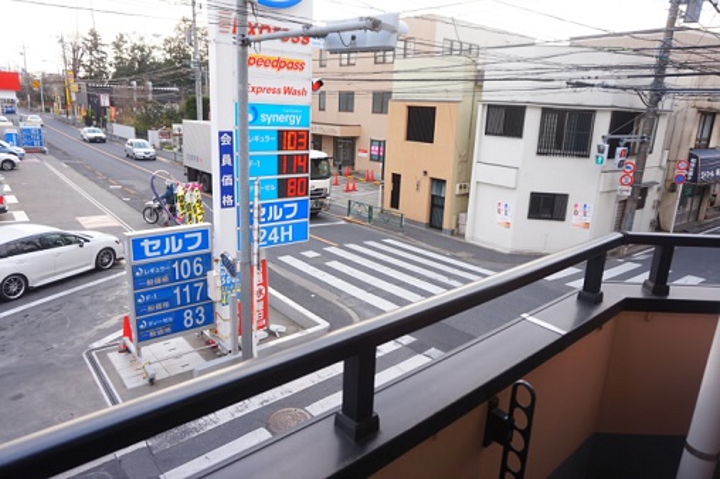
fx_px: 480
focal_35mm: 24
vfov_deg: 53.1
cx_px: 360
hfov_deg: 73.8
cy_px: 240
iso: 125
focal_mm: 16
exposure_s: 1/160
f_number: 4
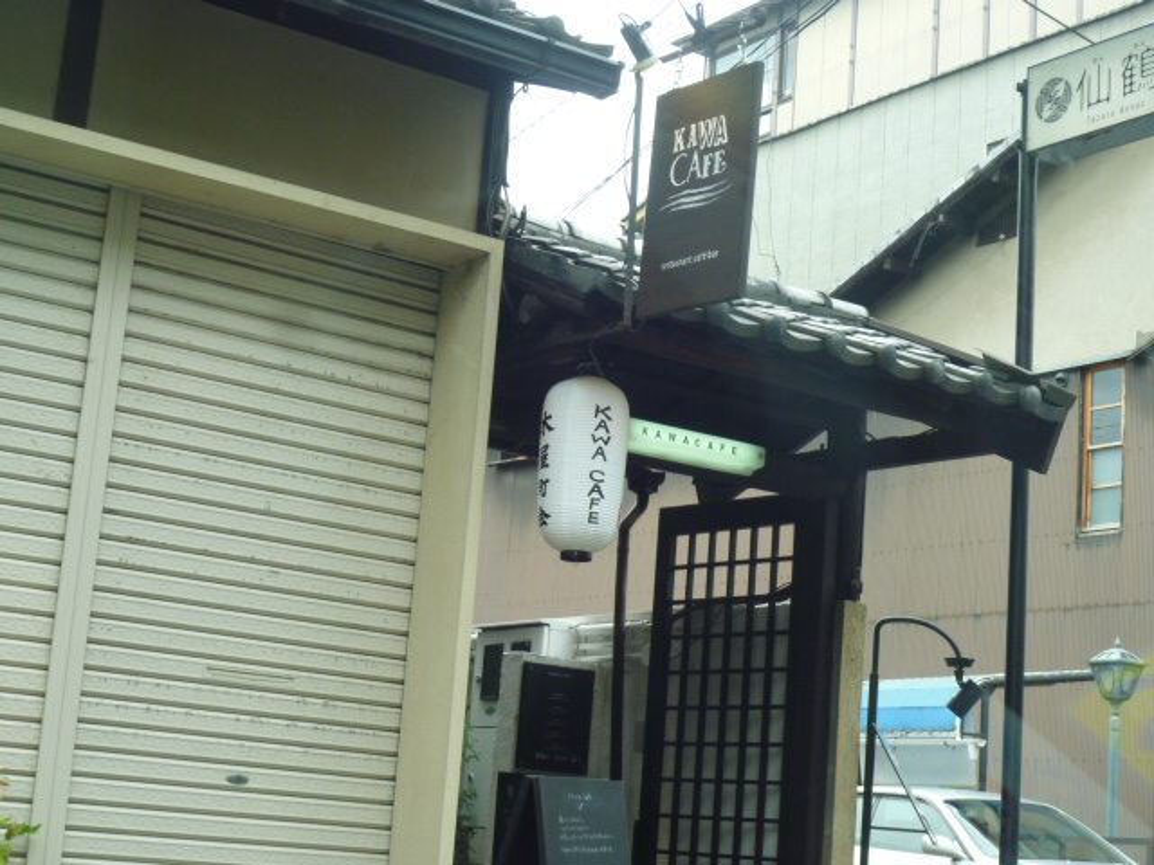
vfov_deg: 24.0
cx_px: 577
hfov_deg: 31.7
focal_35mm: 61
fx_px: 2034
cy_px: 432
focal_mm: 10.8
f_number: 4.6
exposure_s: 1/100
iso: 160
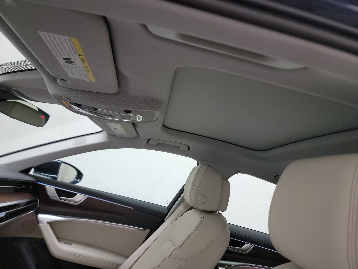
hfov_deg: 71.6
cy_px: 134
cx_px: 179
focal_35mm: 24
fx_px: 248
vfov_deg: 56.8
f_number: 1.8
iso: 498
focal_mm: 6.7
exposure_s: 1/59
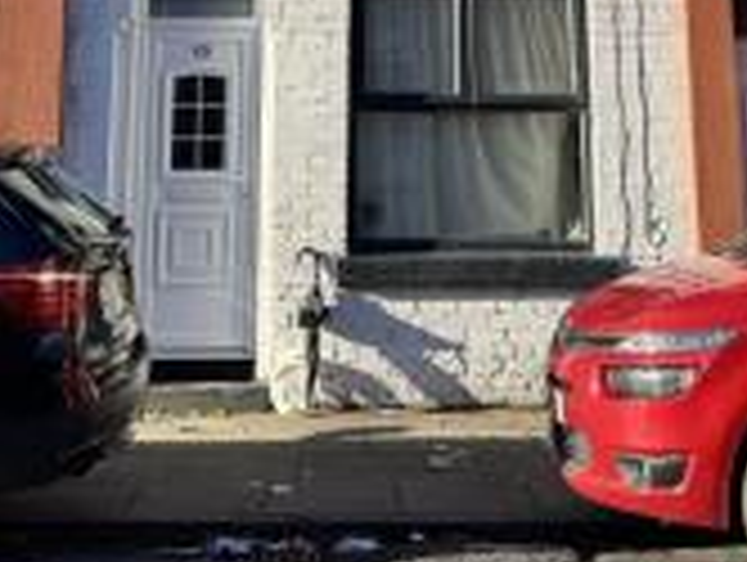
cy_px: -65
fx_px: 1318
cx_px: 367
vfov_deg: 22.6
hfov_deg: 31.6
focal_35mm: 61
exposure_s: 1/2252
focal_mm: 6.76
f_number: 1.78
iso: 80
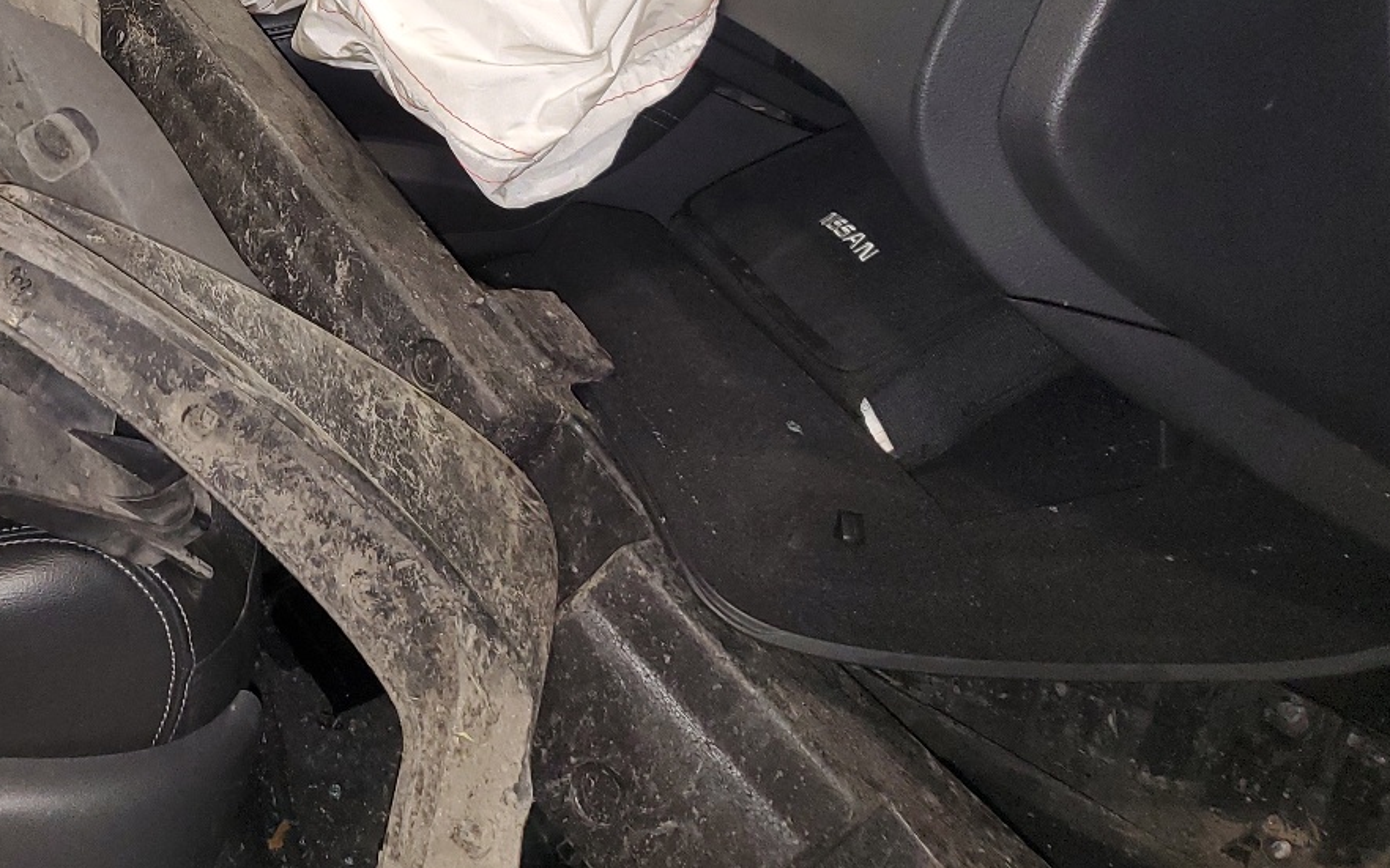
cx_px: 175
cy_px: -66
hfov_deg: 38.0
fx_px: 1894
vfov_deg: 24.3
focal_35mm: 50
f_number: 1.5
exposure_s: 1/40
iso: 112
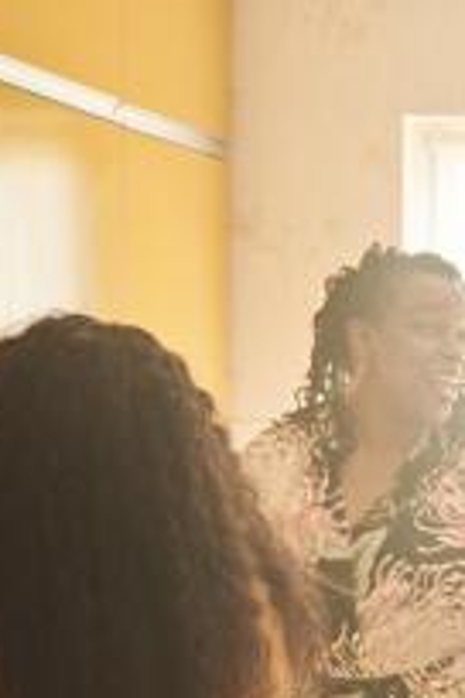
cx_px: 790
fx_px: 2131
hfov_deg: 11.7
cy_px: 580
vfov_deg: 18.4
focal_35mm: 110
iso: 800
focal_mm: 32
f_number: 2.8
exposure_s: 1/250
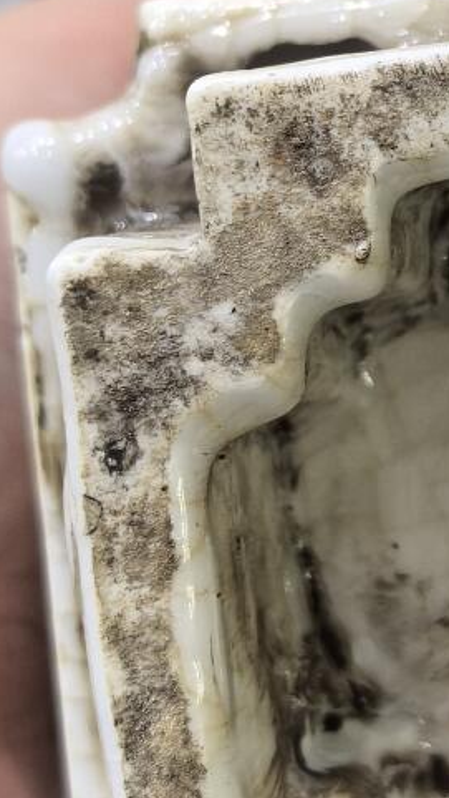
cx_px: 635
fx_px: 2325
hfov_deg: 10.7
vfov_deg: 19.3
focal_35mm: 110
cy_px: 171
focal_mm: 6.98
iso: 3200
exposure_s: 1/597
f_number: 2
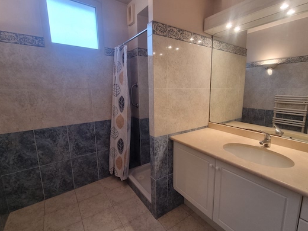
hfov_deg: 94.2
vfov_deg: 78.1
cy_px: 113
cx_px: 169
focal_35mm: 16
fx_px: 142
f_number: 2.2
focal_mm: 2.2
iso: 125
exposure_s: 1/50
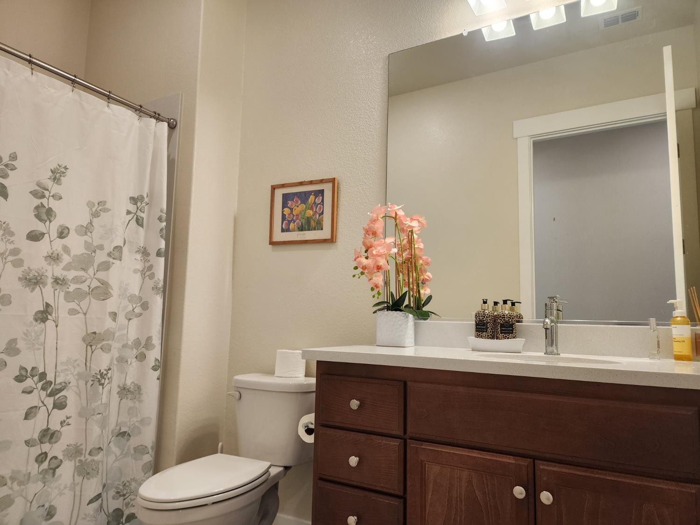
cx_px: 350
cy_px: 262
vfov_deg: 58.9
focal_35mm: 23
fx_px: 465
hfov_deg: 73.9
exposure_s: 1/120
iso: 125
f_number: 1.8
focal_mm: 6.4
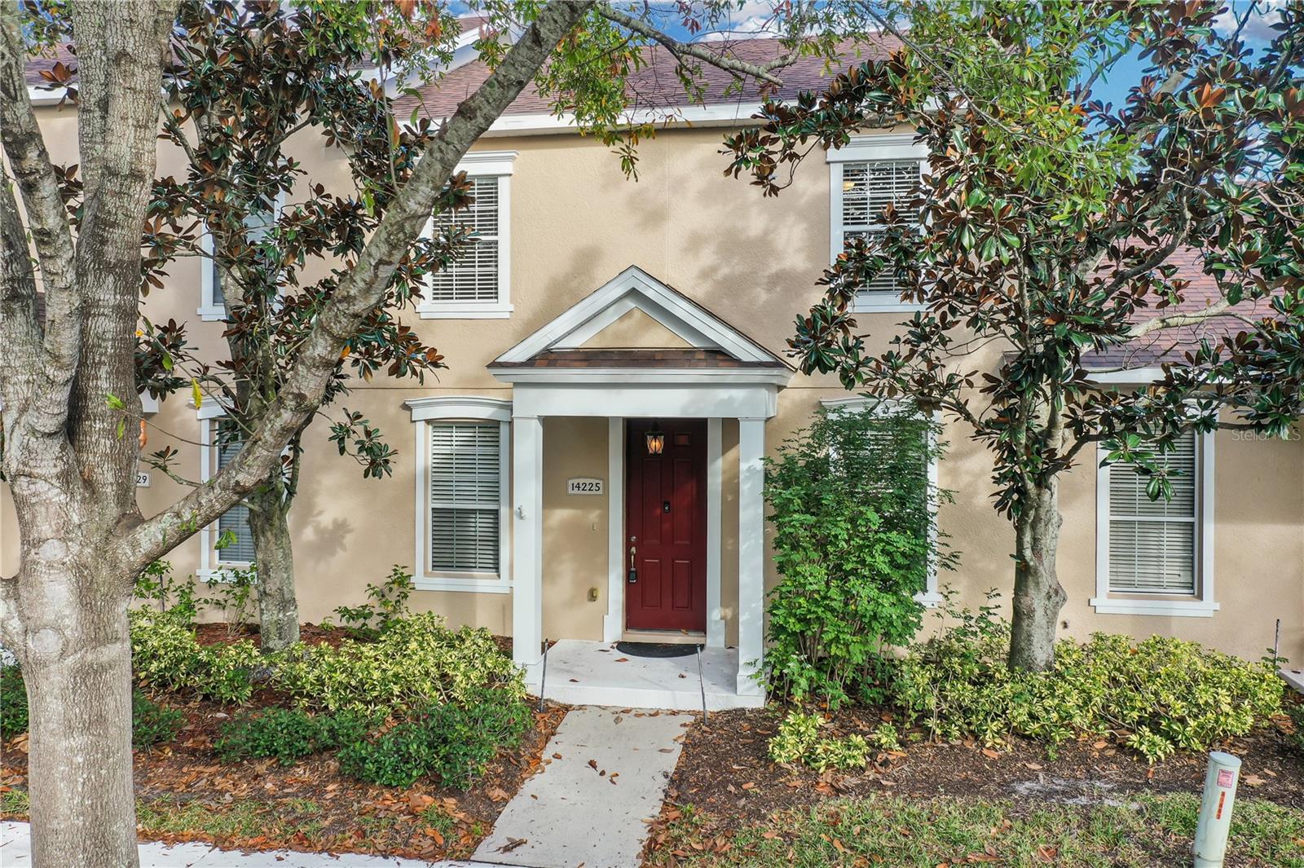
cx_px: 652
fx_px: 1014
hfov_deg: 65.5
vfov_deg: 46.4
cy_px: 434
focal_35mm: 28
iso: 100
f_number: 5
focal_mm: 10.26
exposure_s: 1/120
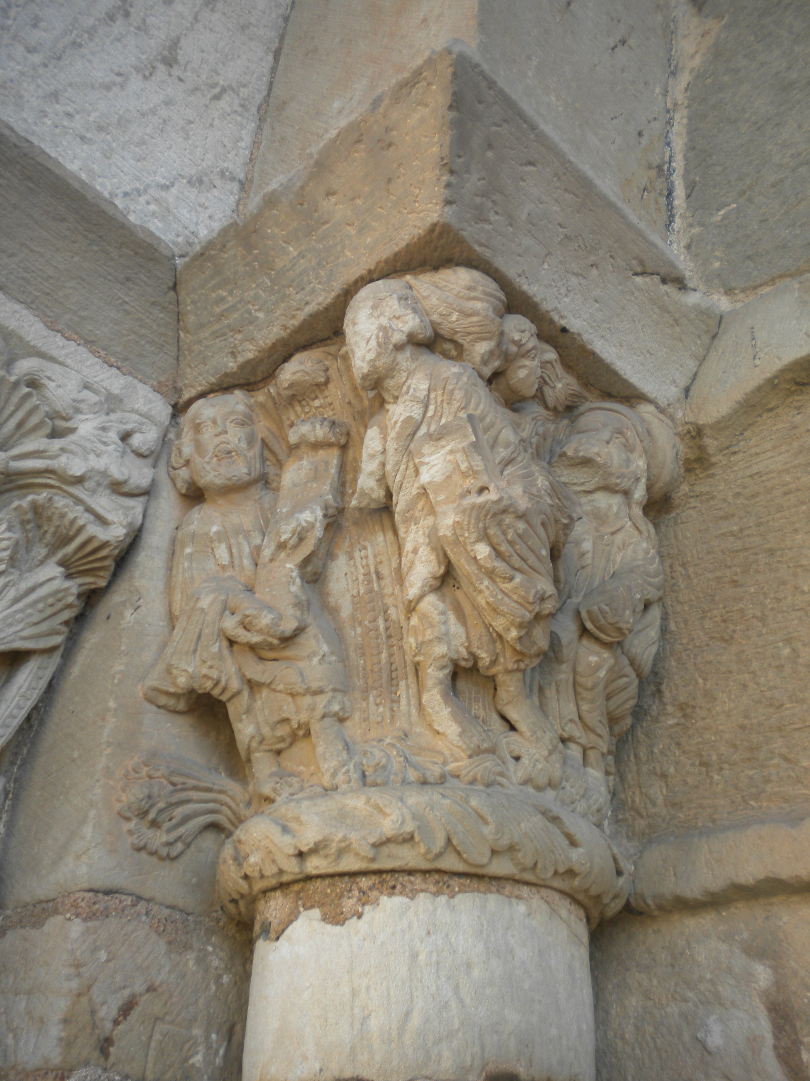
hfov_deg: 40.7
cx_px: 405
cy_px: 540
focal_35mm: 35
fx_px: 1092
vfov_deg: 52.6
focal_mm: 6.3
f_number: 3.1
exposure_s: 1/82.4
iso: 80
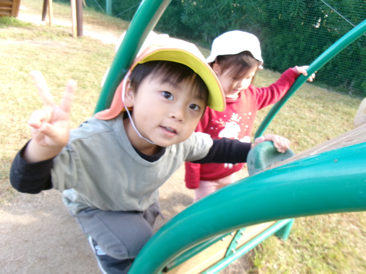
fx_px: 296
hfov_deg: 63.4
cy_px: 137
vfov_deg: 49.7
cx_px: 183
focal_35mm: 28
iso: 100
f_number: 3.9
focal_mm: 5.1
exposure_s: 1/60
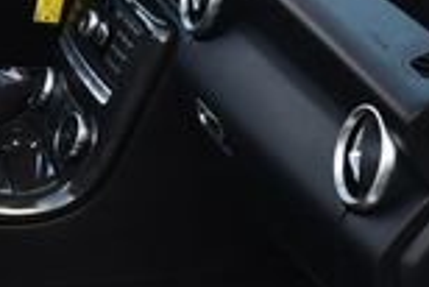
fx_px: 1789
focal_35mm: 150
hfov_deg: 12.7
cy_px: 128
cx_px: -290
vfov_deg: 9.2
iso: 280
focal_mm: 18
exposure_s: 1/250
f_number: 5.6
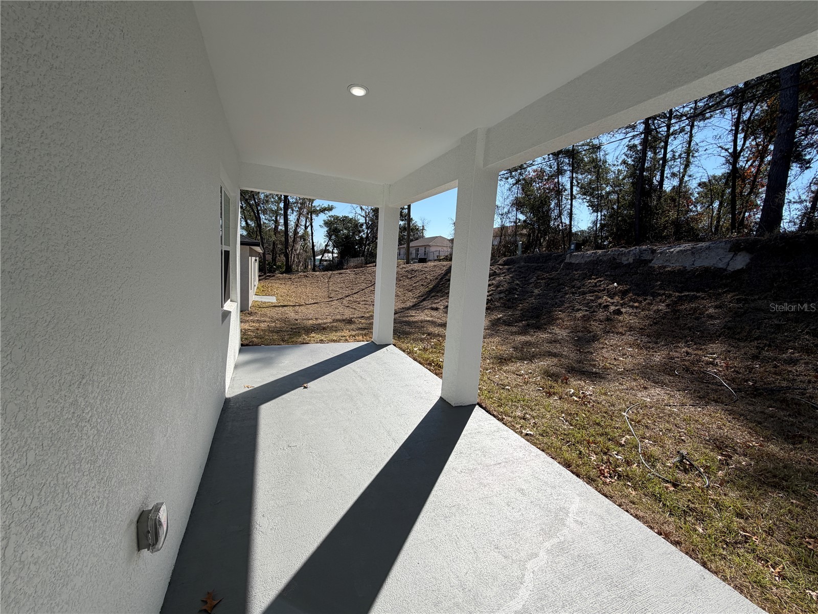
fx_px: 331
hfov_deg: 102.1
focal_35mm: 14
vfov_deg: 85.7
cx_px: 409
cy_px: 307
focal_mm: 2.22
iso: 20
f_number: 2.2
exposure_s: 1/770
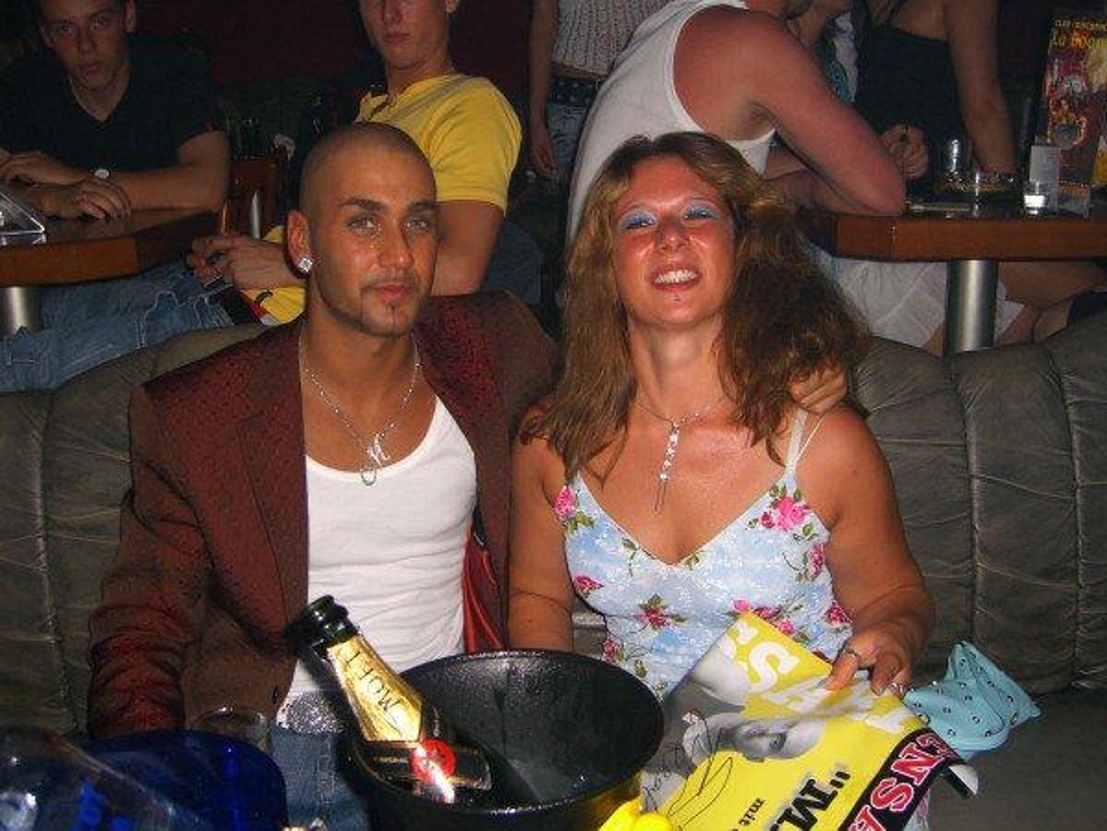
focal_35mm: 38
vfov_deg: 37.7
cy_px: 416
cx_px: 554
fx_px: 1215
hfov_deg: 49.0
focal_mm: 7.9
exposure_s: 1/60
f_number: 2.8
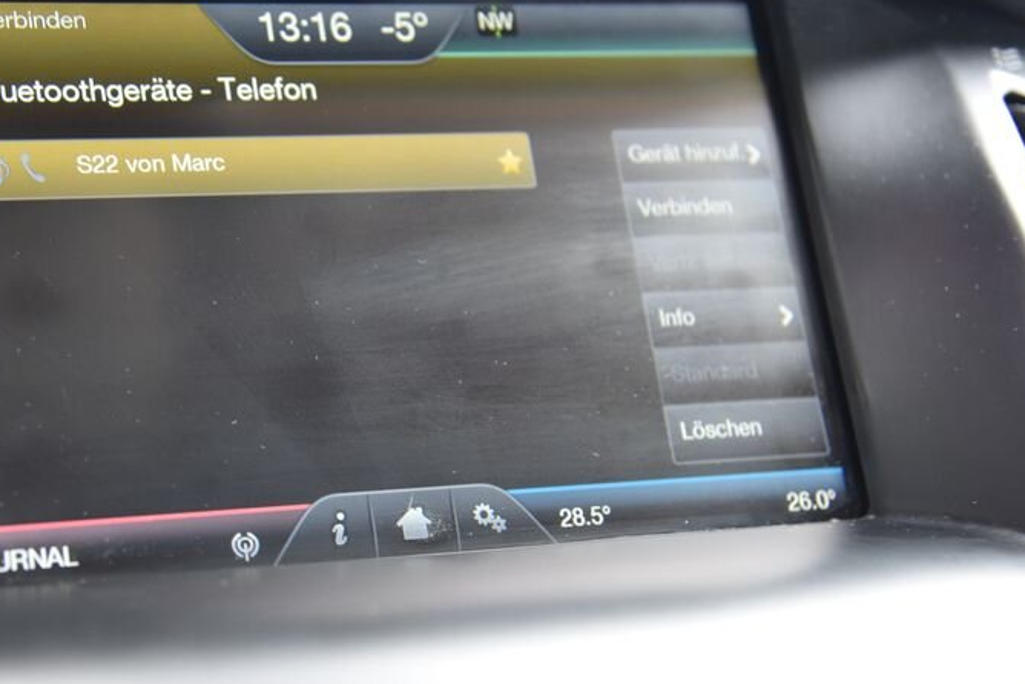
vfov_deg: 14.4
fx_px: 2706
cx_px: 281
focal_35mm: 95
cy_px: 271
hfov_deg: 21.3
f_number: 4
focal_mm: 62
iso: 500
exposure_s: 1/40
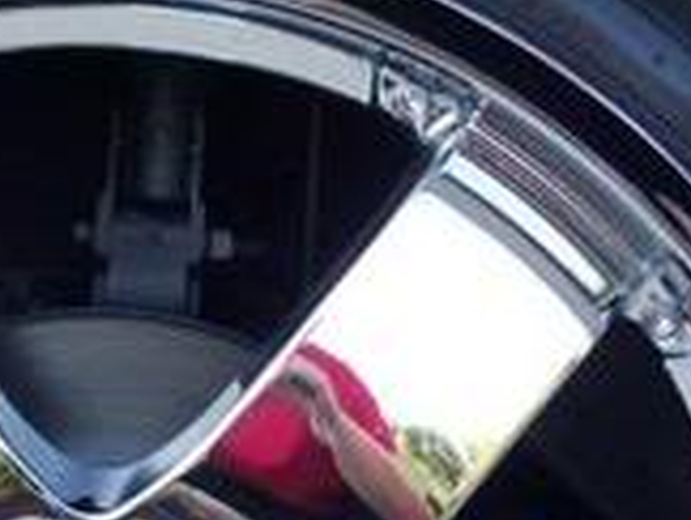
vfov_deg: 10.0
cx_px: 205
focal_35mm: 146
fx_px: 2919
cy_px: 656
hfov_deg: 13.5
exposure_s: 1/60
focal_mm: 7.8
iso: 64
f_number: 2.8
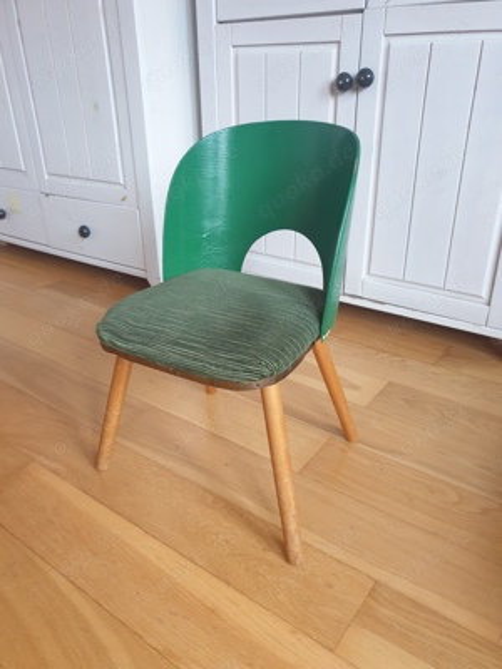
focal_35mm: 26
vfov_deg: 67.3
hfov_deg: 53.1
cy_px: 334
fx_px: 503
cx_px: 251
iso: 250
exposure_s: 1/20
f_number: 1.5
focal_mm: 4.3
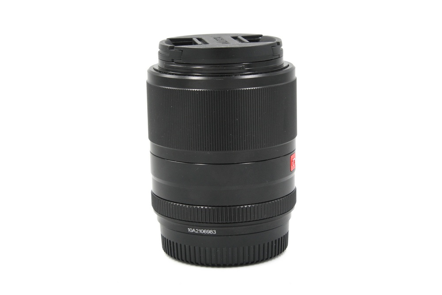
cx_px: 221
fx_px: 1019
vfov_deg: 16.5
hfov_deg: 24.5
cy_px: 148
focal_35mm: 83
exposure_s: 1/125
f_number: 14
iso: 800
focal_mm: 55
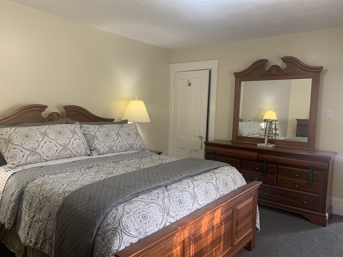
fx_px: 258
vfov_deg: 53.1
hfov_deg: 67.3
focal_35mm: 26
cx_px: 172
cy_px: 128
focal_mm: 4.25
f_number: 1.8
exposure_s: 1/60
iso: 200
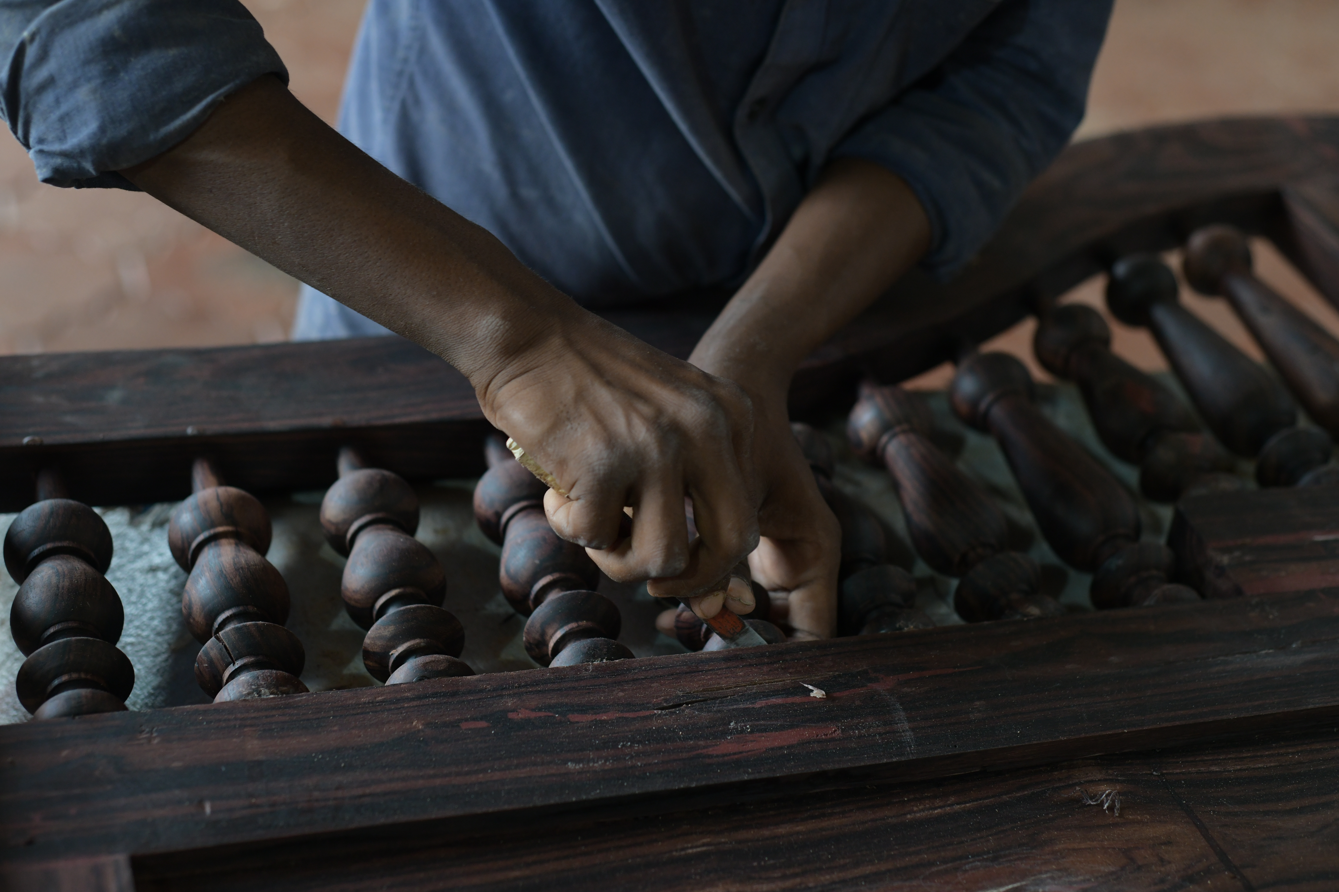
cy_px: 446
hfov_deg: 39.6
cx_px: 670
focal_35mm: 50
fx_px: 1860
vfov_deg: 27.0
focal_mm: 50
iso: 1250
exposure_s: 1/160
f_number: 3.2
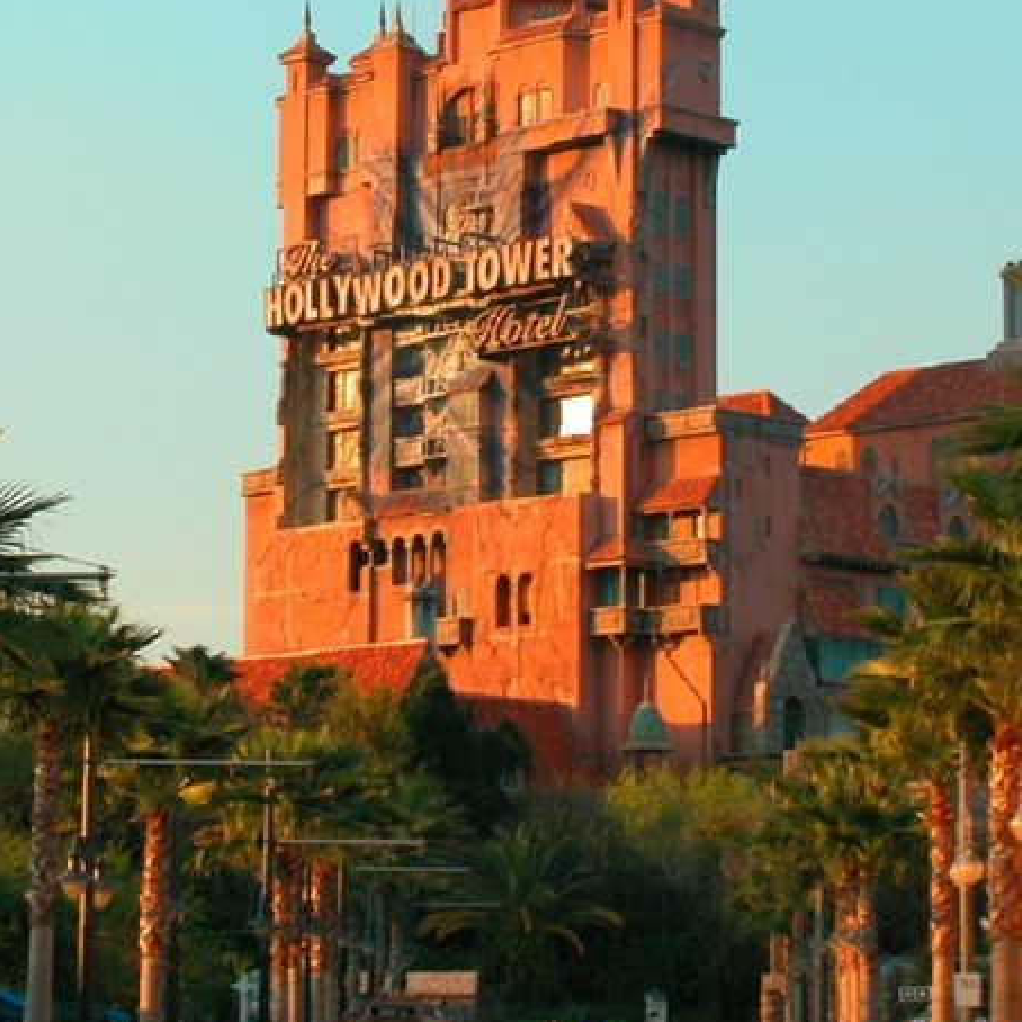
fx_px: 4309
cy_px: 382
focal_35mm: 129
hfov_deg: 13.5
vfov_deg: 13.5
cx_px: 477
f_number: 5.4
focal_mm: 21.4
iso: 100
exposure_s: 1/172
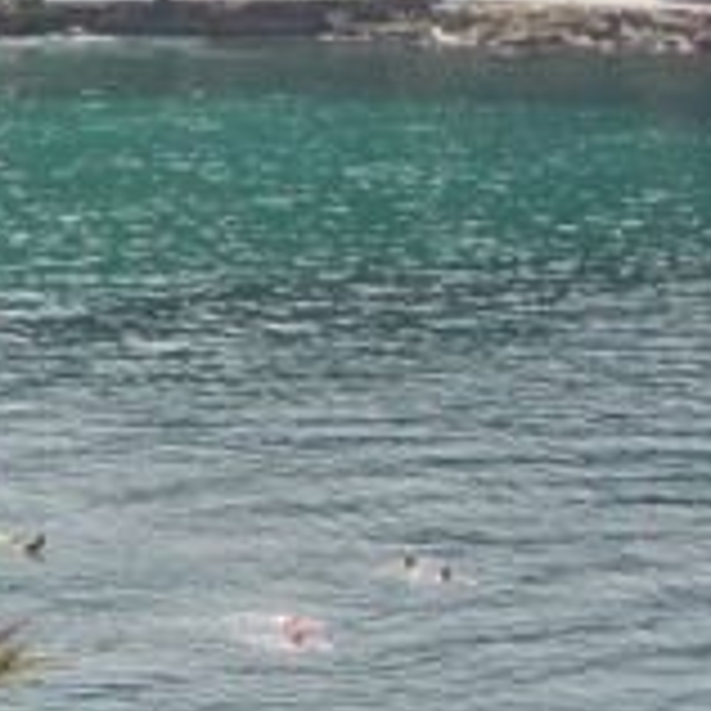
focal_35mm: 223
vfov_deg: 7.7
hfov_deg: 6.7
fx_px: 5182
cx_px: -1802
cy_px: -248
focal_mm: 24
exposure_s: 1/200
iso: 100
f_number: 9
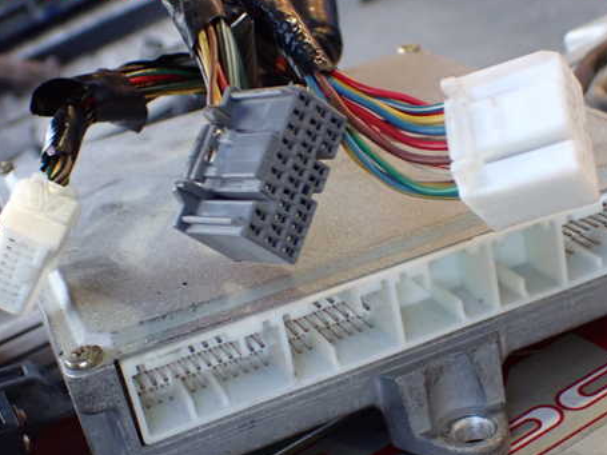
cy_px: 270
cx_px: 332
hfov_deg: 31.2
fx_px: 1087
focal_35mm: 62
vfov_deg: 23.6
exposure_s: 1/100
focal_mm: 8.4
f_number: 3.1
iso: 800
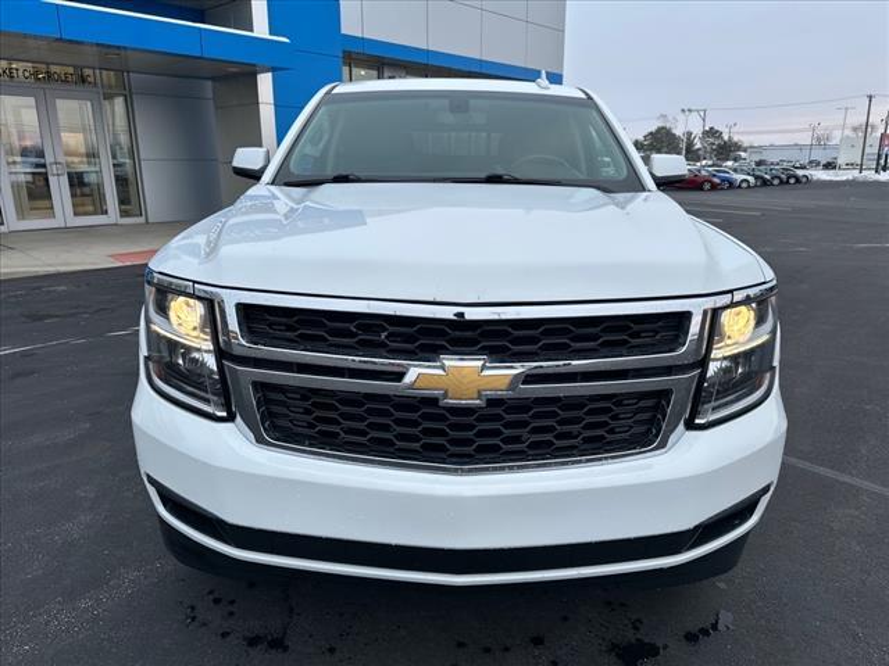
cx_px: 444
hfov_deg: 71.6
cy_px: 333
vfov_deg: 56.8
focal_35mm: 24
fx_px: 616
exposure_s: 1/254
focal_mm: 6.86
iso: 80
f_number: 1.78
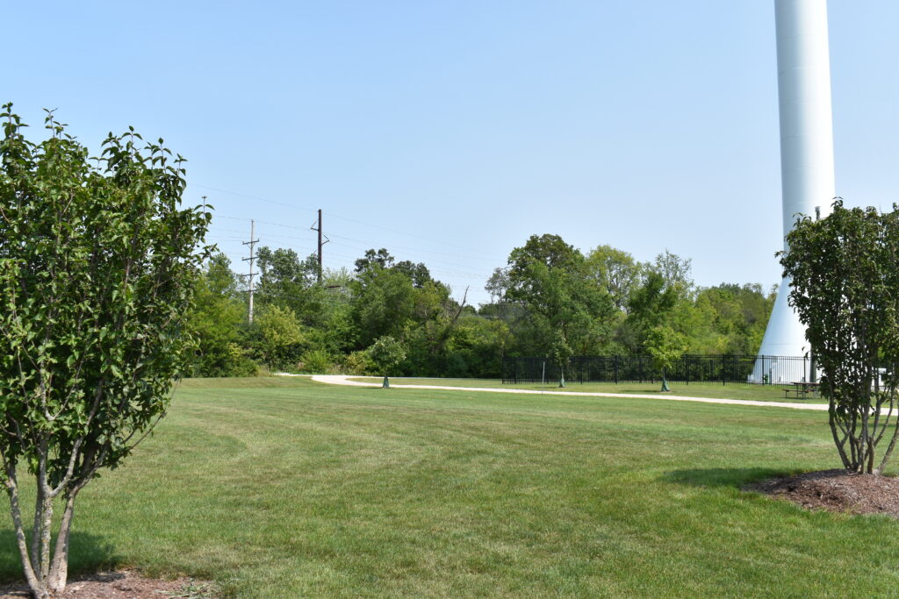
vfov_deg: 38.4
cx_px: 450
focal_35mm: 34
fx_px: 862
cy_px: 300
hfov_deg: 55.1
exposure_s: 1/400
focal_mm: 23
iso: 200
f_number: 10
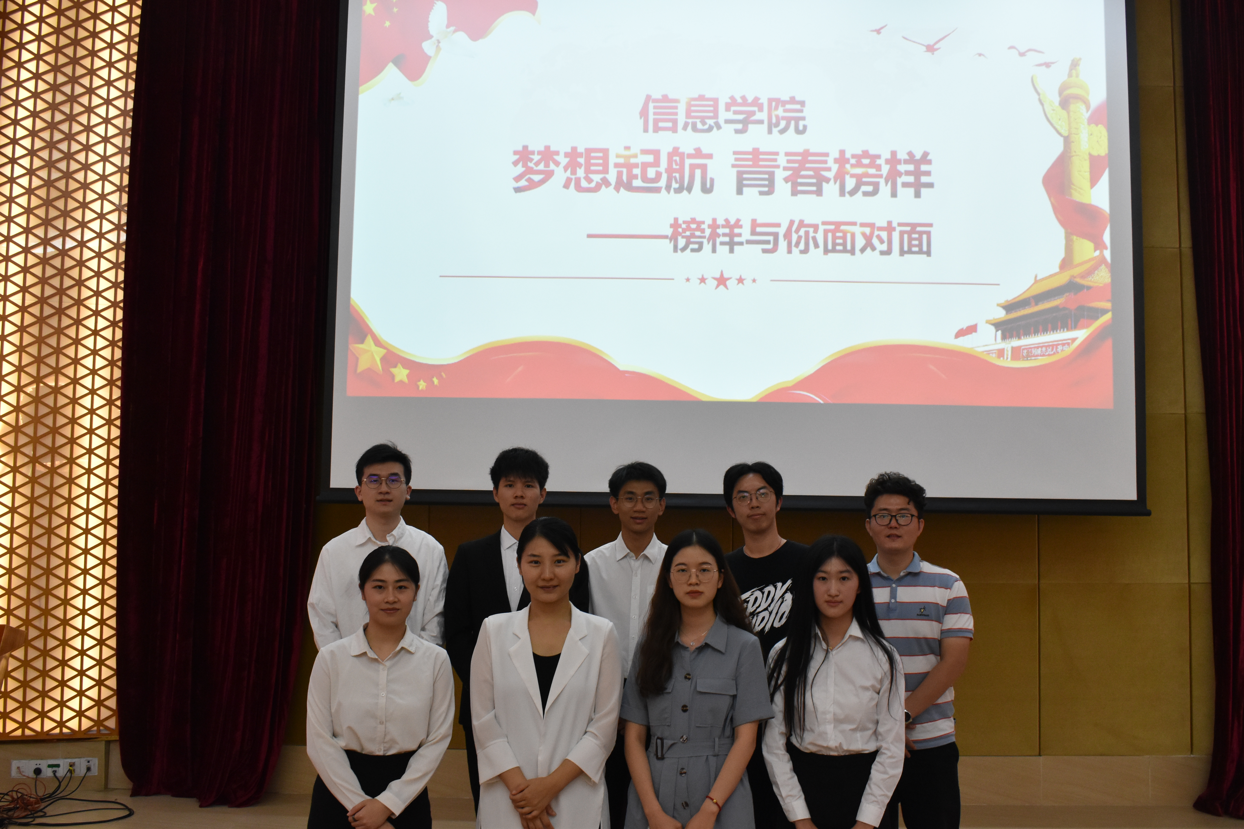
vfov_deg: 36.9
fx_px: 1244
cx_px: 622
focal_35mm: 36
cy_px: 414
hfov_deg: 53.1
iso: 1600
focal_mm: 24
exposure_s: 1/50
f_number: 8
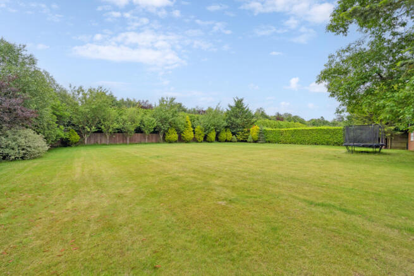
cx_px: 207
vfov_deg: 73.8
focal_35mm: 16
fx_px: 184
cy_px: 138
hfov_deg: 96.7
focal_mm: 16
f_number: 9
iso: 640
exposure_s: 1/400
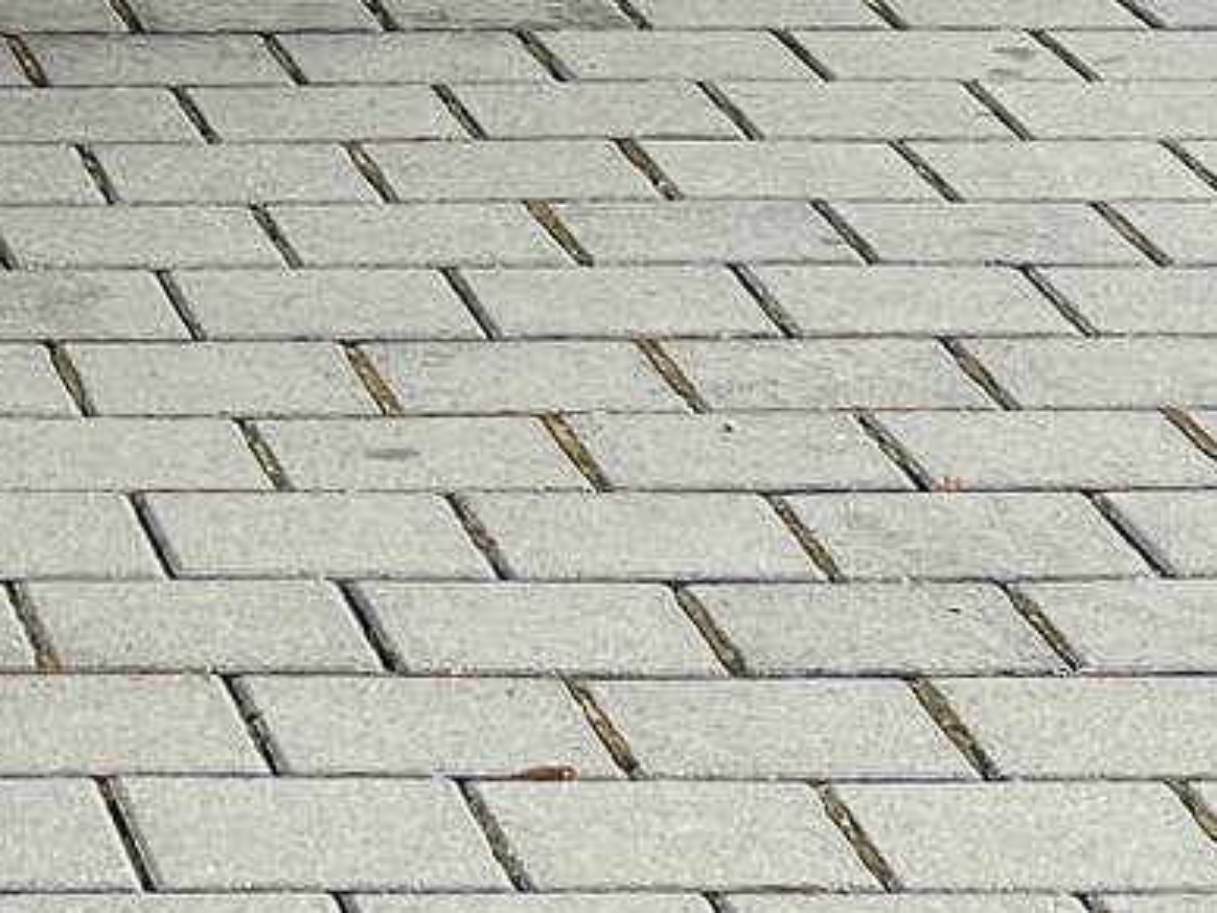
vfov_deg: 5.6
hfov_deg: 7.5
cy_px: -1205
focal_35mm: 257
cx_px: -875
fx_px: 9035
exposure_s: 1/510
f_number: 2
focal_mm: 6
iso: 25
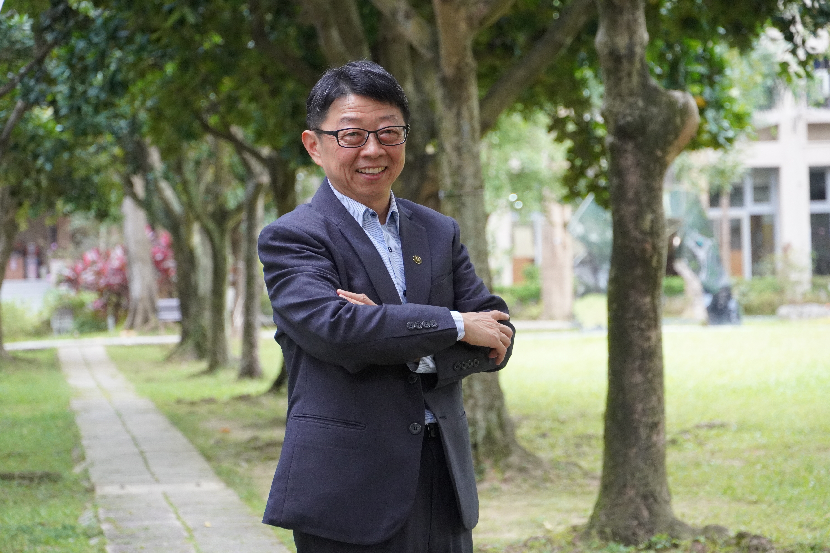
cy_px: 276
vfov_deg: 9.6
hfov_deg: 14.4
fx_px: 3285
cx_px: 415
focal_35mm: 142
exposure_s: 1/160
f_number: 5.6
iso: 2500
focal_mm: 95
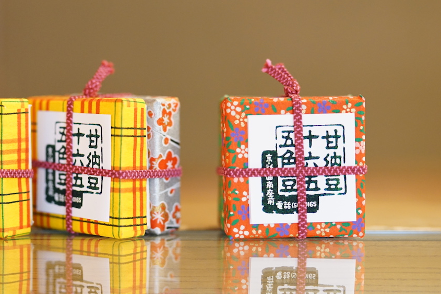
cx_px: 139
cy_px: 154
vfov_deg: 19.2
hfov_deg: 28.2
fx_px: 870
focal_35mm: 71
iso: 2000
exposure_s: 1/320
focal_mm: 50
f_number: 1.7
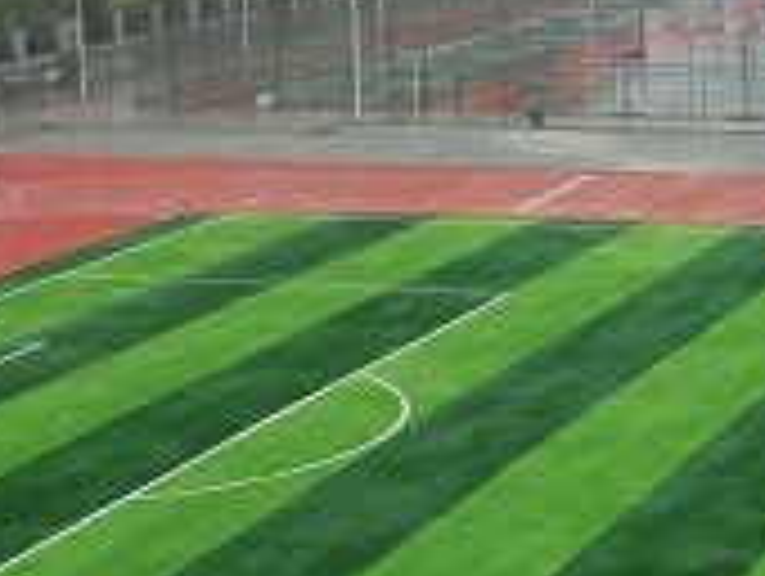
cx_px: 598
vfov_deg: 11.1
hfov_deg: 14.6
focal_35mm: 134
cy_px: 158
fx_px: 2966
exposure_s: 1/640
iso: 125
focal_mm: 6.8
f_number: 4.2
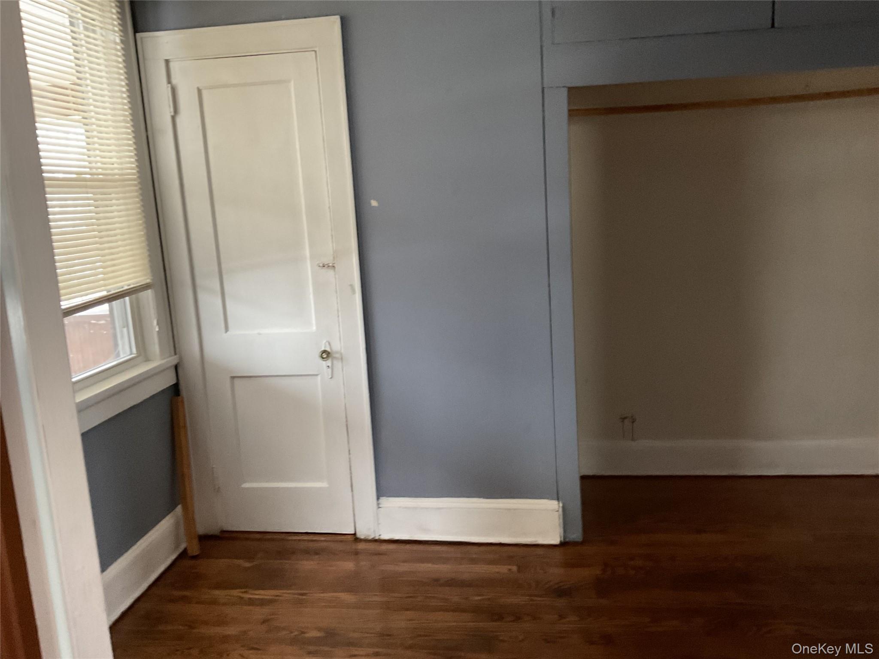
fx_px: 736
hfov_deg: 61.7
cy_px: 330
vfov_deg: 48.2
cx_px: 440
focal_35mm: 29
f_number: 1.8
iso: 250
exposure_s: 1/40
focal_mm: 3
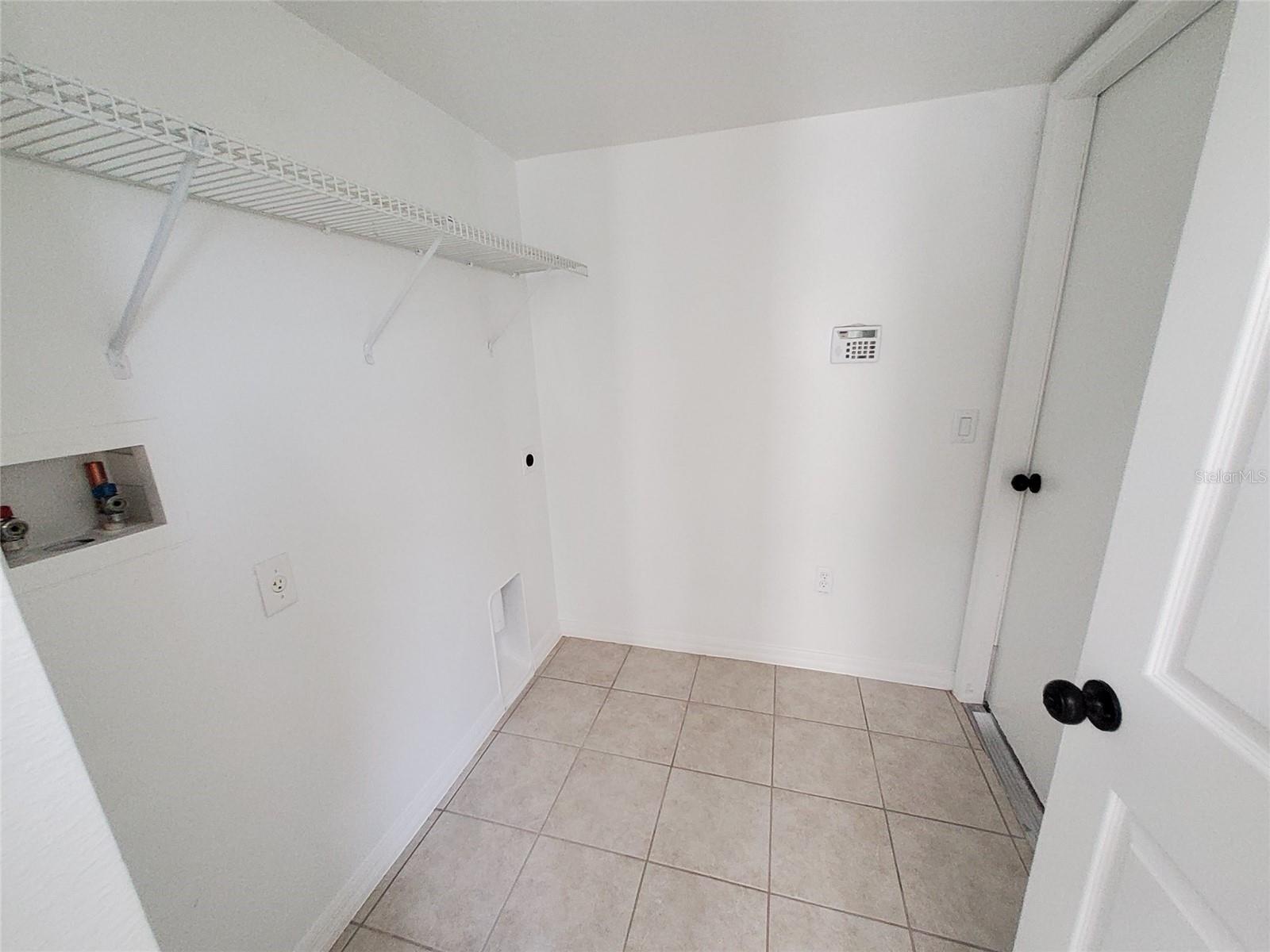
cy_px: 476
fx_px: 477
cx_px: 635
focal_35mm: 13
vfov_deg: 89.9
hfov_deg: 106.2
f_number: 2.2
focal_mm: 1.13
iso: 200
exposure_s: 1/60
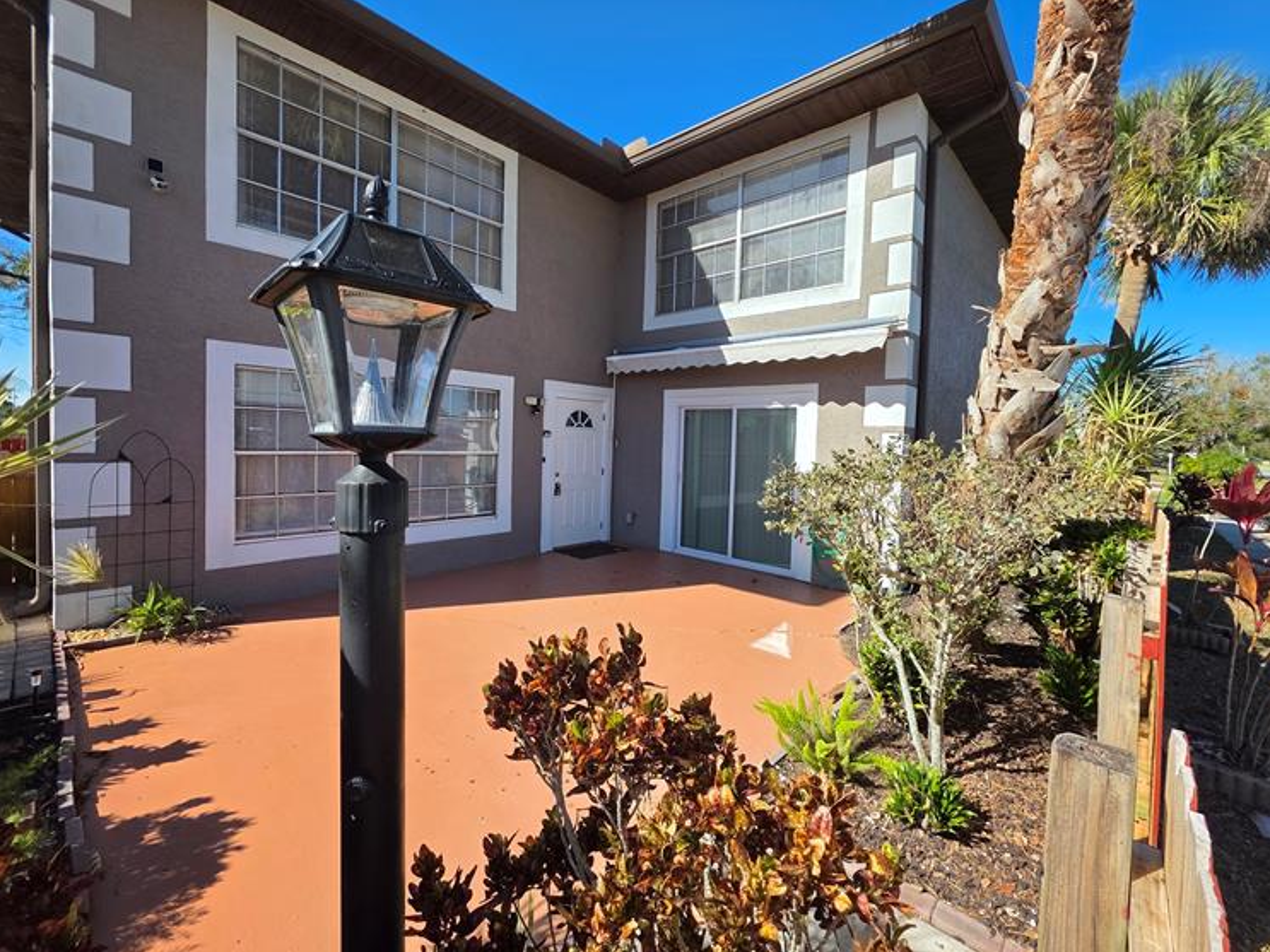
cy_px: 455
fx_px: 514
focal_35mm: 14
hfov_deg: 102.1
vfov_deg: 85.6
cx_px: 627
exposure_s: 1/1497
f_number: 1.9
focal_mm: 2.2
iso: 40
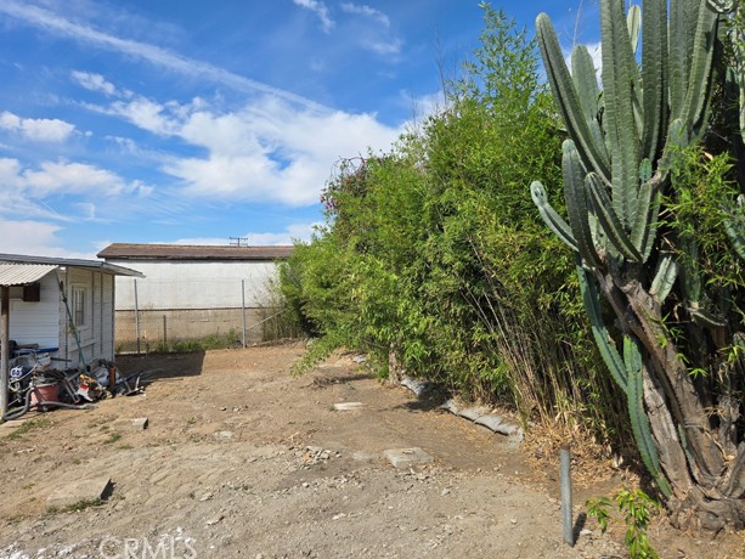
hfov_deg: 71.6
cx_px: 371
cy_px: 275
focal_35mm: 24
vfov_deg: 56.8
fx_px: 517
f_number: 1.8
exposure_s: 1/2252
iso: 25
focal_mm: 5.4
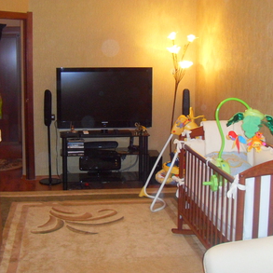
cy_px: 124
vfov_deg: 32.2
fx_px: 473
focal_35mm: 53
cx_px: 91
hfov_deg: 31.9
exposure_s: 1/45
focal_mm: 6.6
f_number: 3.5
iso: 400
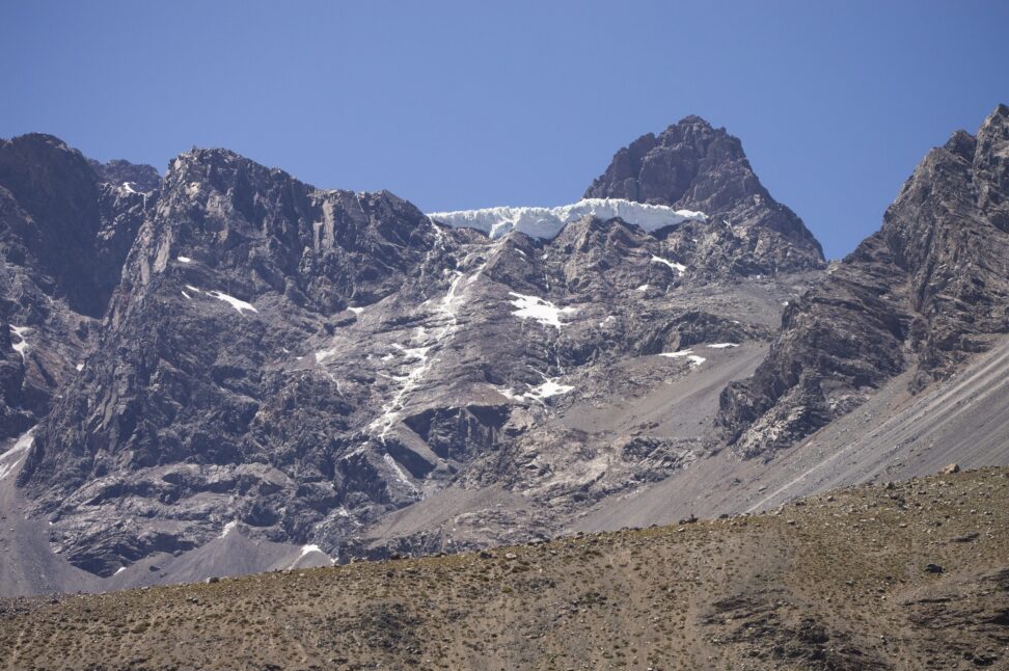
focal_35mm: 118
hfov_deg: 17.4
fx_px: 3304
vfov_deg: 11.6
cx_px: 508
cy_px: 338
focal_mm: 78
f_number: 5.6
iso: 800
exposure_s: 1/4000
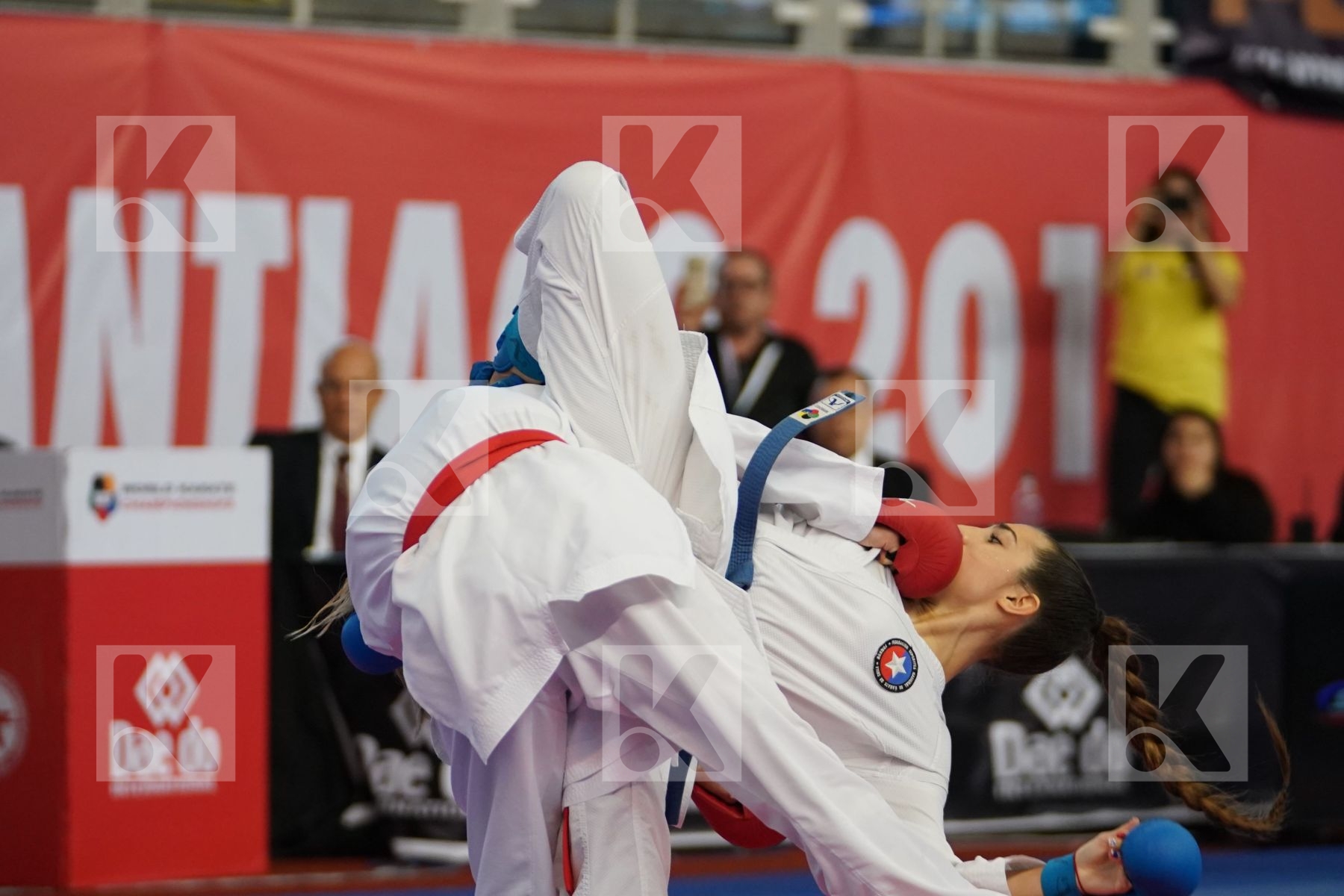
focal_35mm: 201
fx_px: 7503
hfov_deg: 10.2
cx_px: 672
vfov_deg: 6.8
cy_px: 448
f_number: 2.8
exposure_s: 1/1000
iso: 2000
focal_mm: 134
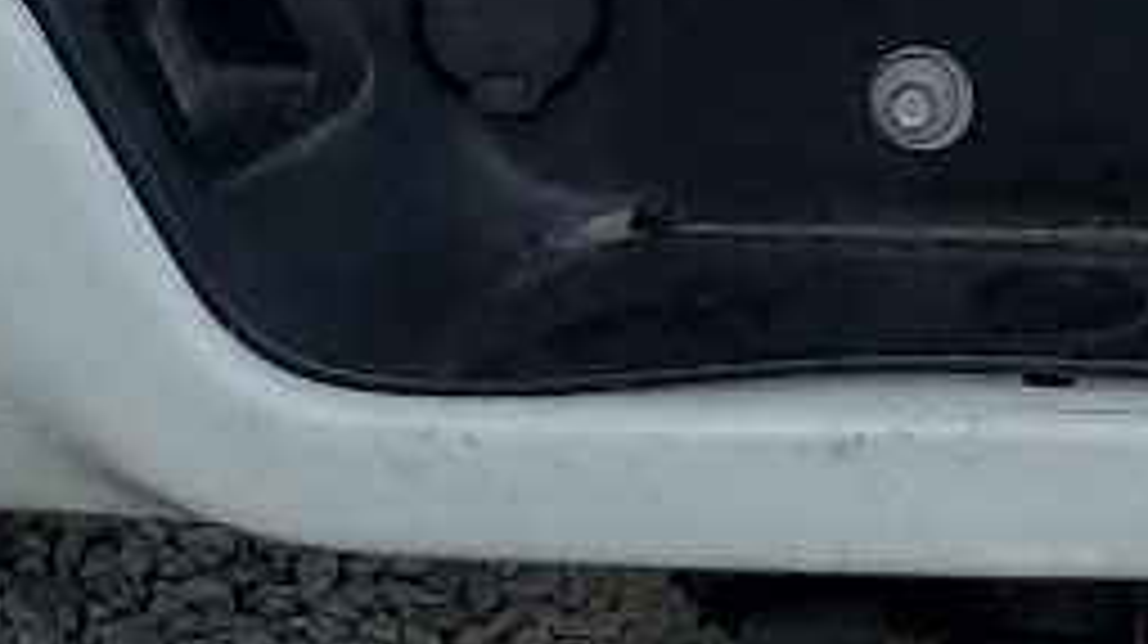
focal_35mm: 178
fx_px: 5414
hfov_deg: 11.9
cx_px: 1310
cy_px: -937
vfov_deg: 6.5
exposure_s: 1/2000
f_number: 1.5
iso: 50
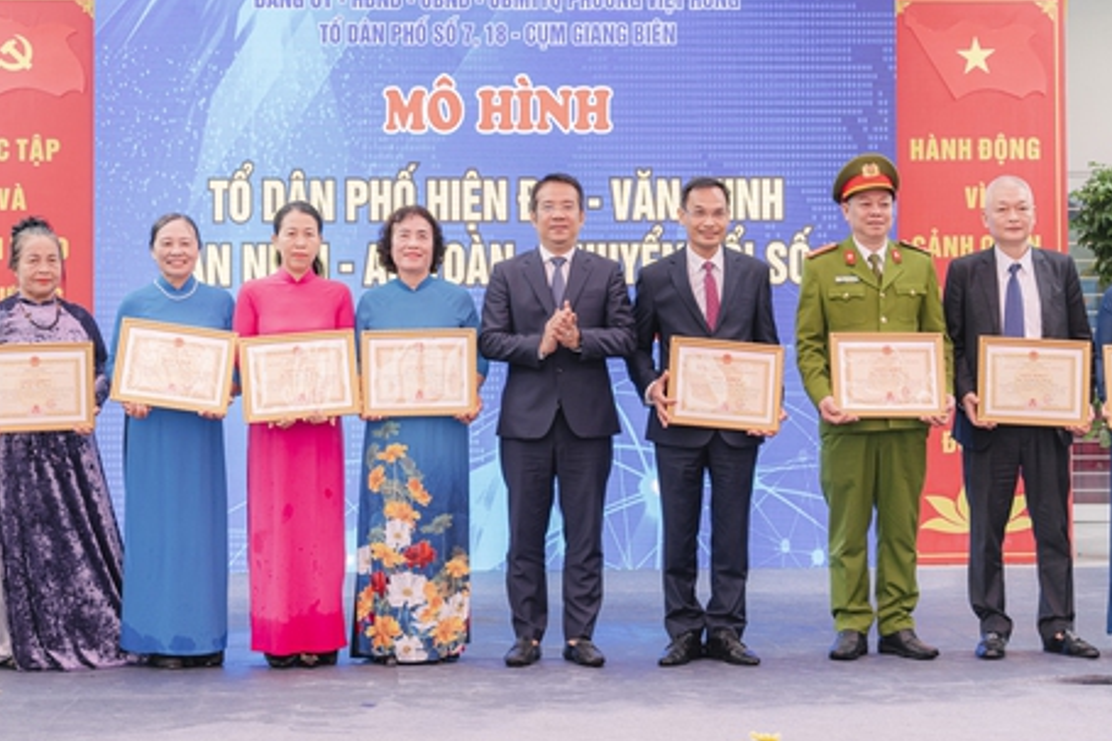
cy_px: 274
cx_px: 545
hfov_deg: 27.1
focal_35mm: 75
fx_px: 2307
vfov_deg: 18.2
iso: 800
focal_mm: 51.5
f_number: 3.5
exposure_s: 1/200
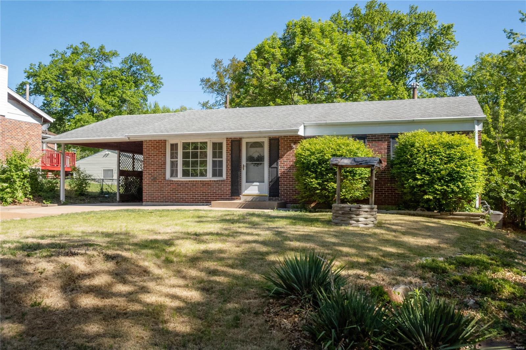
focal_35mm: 36
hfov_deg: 53.1
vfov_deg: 36.9
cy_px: 175
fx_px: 526
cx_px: 263
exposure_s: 1/640
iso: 400
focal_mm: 18
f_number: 8
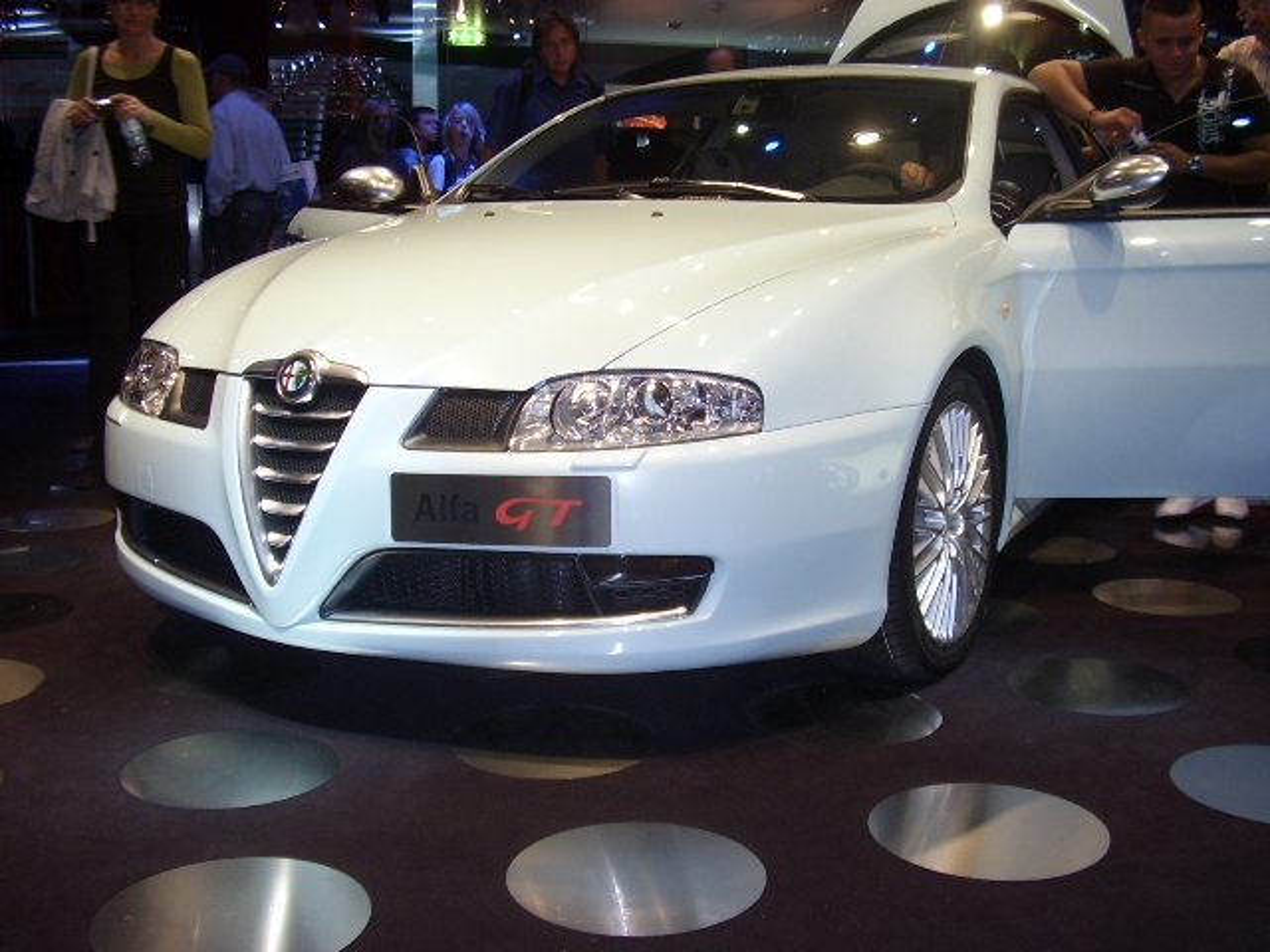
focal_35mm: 30
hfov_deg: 60.0
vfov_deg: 46.8
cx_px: 635
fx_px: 1101
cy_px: 476
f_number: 2.9
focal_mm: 5.8
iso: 100
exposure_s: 1/30
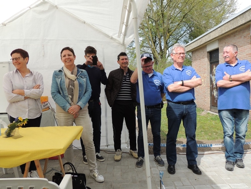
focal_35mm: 28
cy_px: 94
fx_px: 203
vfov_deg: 49.7
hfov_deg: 63.4
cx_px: 126
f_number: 3.1
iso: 100
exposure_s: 1/640
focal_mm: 4.9
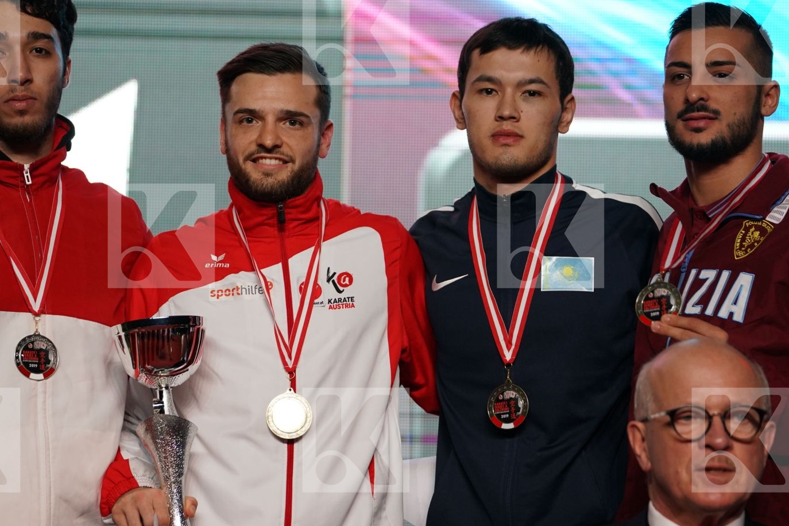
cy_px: 236
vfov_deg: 6.6
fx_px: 4536
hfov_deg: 9.9
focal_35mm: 207
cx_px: 356
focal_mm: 158
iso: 1250
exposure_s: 1/250
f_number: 2.8
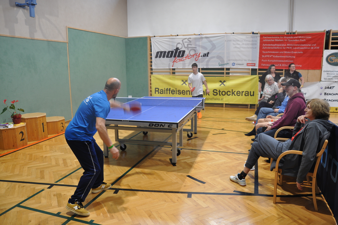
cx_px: 169
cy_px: 112
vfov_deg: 25.7
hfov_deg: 37.9
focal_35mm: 52
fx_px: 492
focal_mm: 35
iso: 320
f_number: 5.6
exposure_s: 1/30
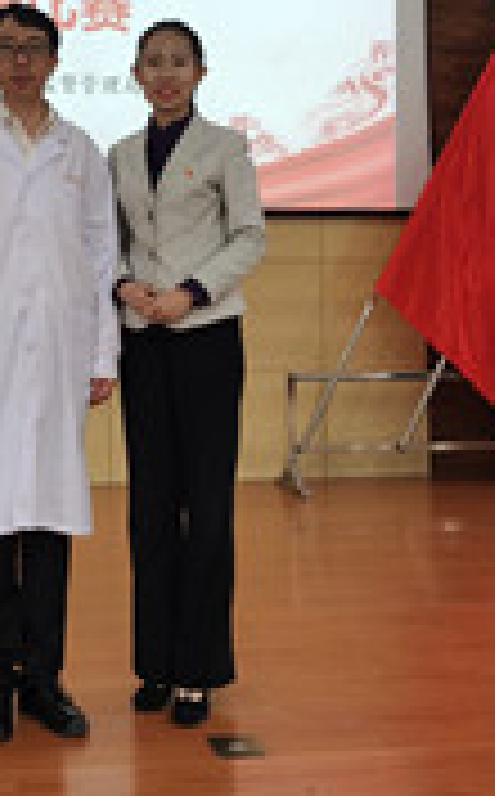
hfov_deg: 21.5
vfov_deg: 33.9
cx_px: 76
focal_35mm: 59
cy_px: 205
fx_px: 1279
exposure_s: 1/100
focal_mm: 5.56
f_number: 1.6
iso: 100
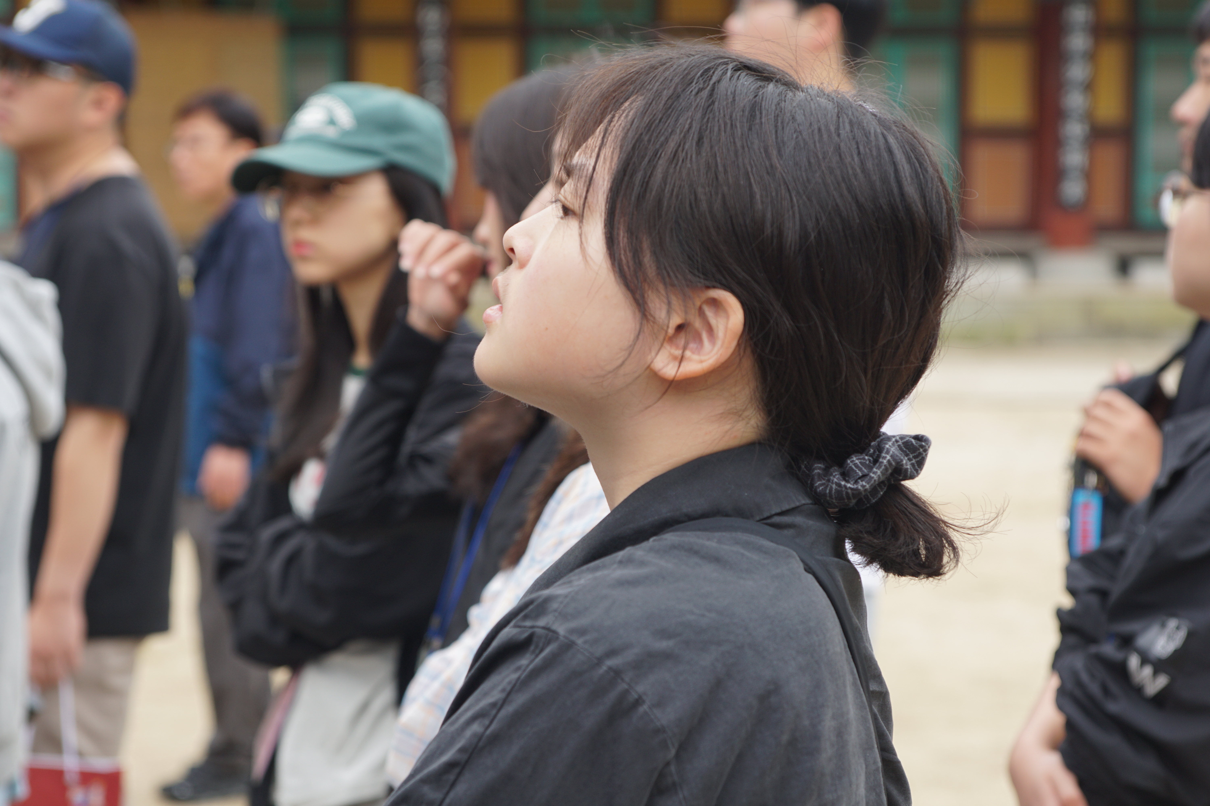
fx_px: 3025
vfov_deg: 15.2
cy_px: 403
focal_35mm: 90
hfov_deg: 22.6
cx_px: 605
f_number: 4
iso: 100
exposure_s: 1/160
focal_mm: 60
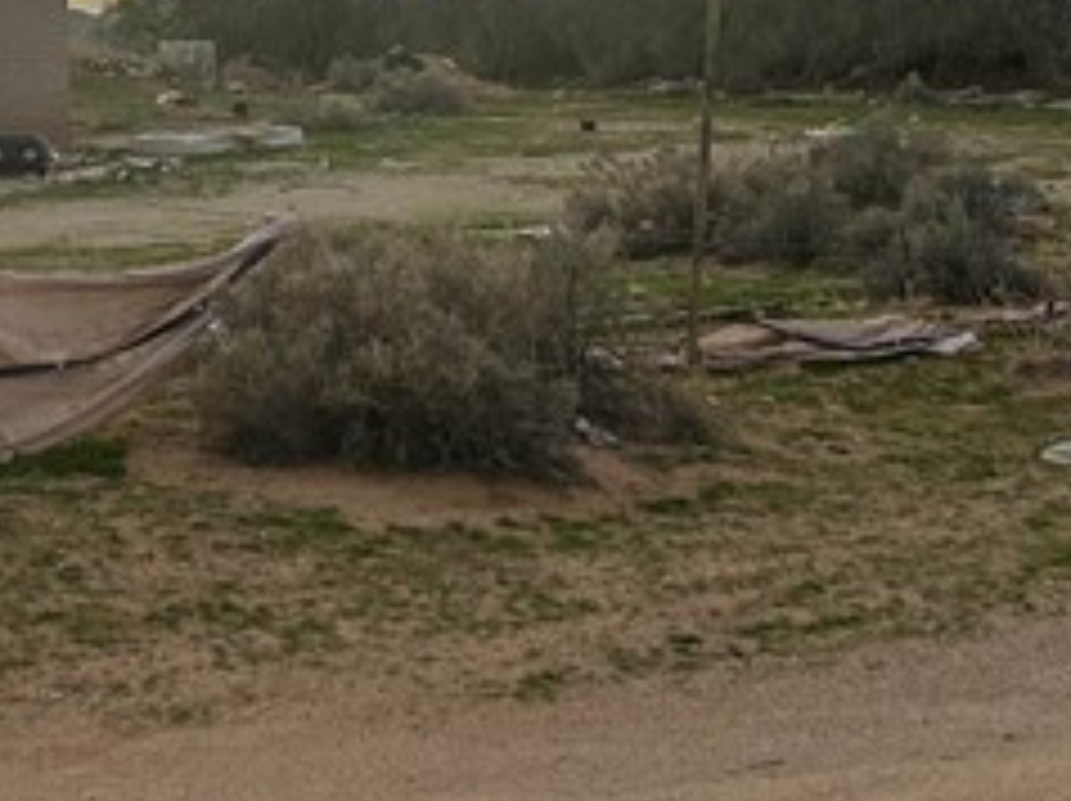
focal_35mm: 112
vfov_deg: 13.0
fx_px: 3462
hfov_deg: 17.6
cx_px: 410
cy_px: -68
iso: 50
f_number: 1.5
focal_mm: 5.7
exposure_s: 1/628
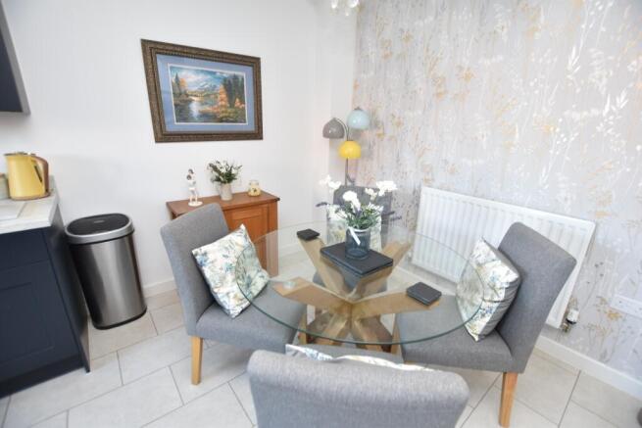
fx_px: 268
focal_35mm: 15
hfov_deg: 100.4
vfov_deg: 77.4
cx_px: 321
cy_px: 214
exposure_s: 1/15
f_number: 3.5
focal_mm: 10
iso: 320
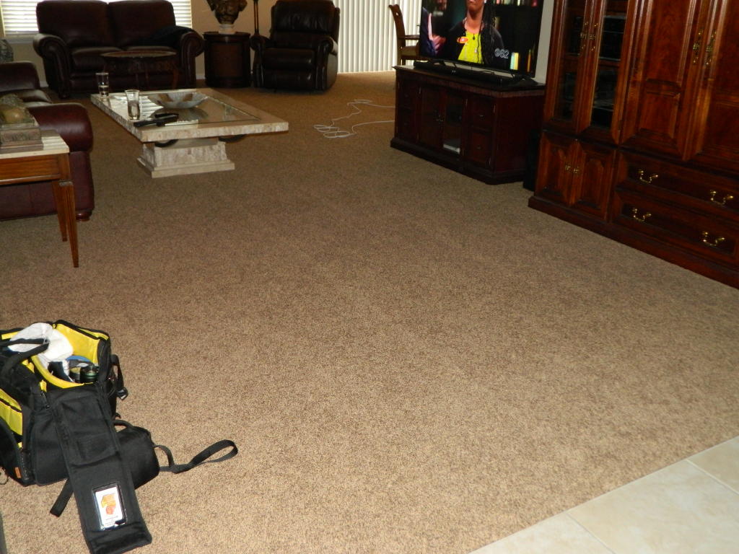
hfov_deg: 52.6
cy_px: 277
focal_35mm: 35
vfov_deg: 40.7
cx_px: 370
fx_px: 747
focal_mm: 6.2
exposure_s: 1/30
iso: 360
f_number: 3.3
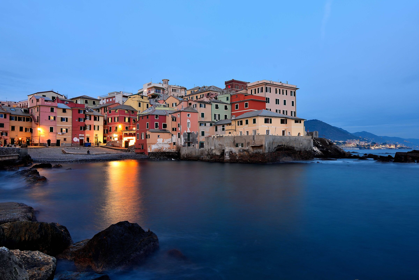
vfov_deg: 53.1
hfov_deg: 73.7
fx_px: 279
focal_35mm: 24
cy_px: 140
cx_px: 210
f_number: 11
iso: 100
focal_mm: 16
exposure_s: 15
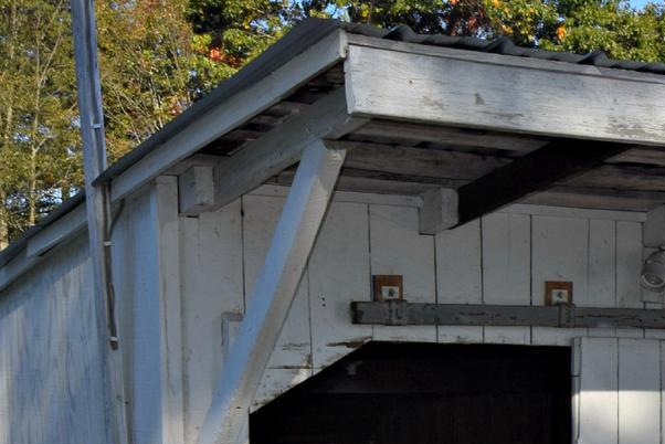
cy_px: 595
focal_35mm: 102
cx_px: 778
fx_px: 1885
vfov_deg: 12.9
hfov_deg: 19.0
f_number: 13
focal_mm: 20
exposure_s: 1/200
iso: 100
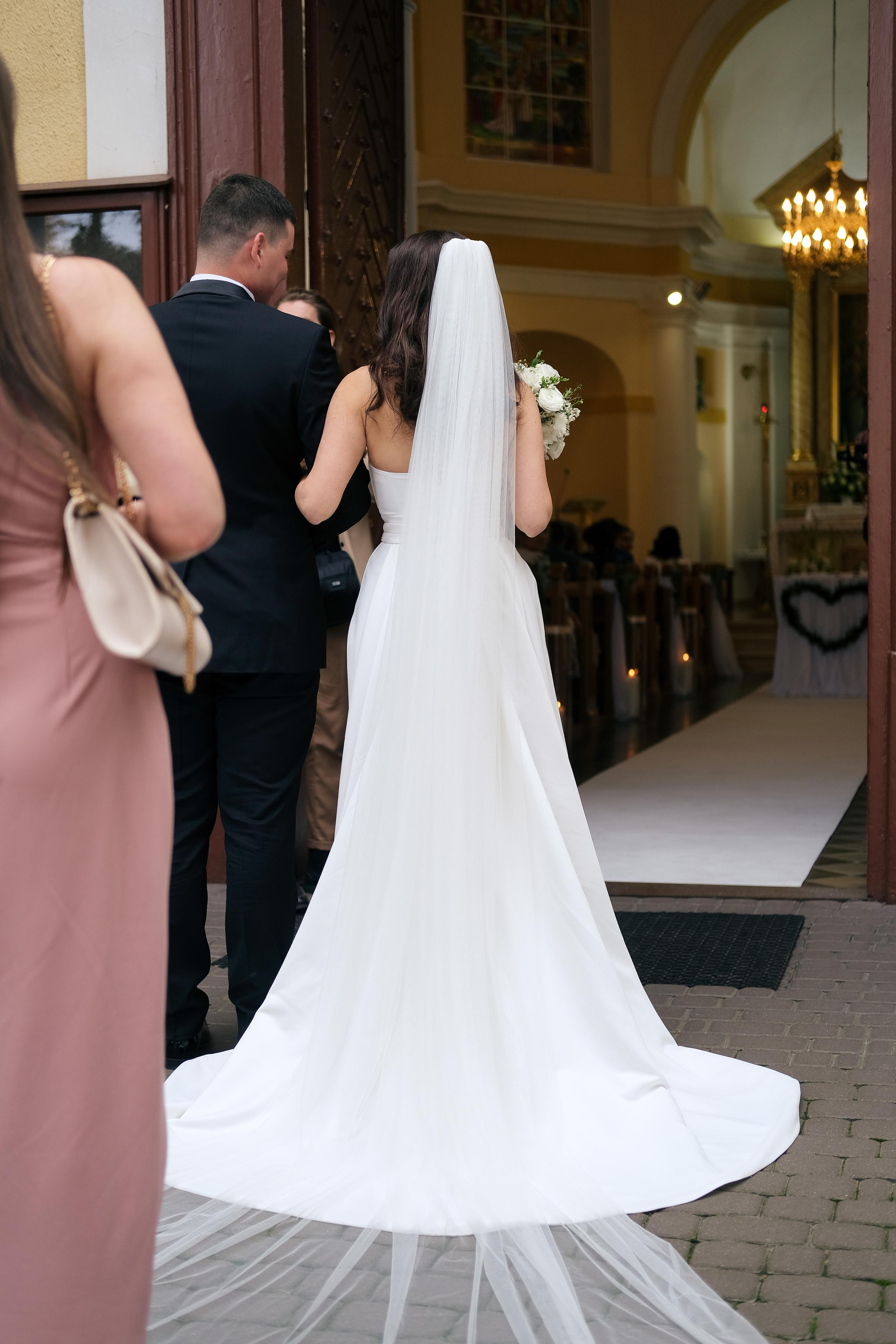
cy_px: 672
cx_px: 448
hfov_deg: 25.5
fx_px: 1979
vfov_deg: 37.5
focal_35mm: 53
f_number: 2
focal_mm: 35
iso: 160
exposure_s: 1/300
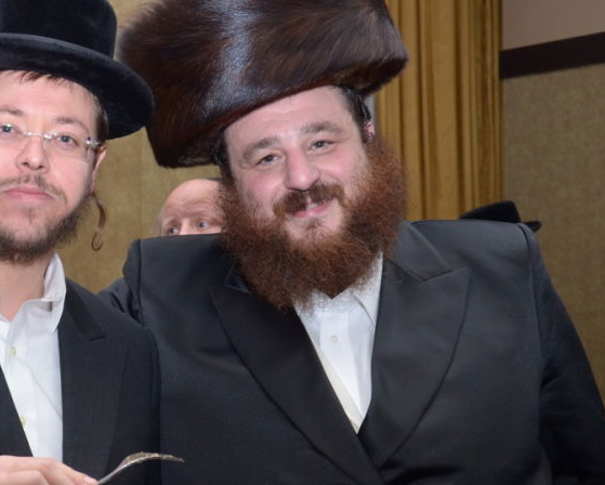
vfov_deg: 21.3
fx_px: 1290
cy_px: 254
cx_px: 82
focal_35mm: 72
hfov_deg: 25.7
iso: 800
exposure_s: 1/125
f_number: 5.6
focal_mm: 28
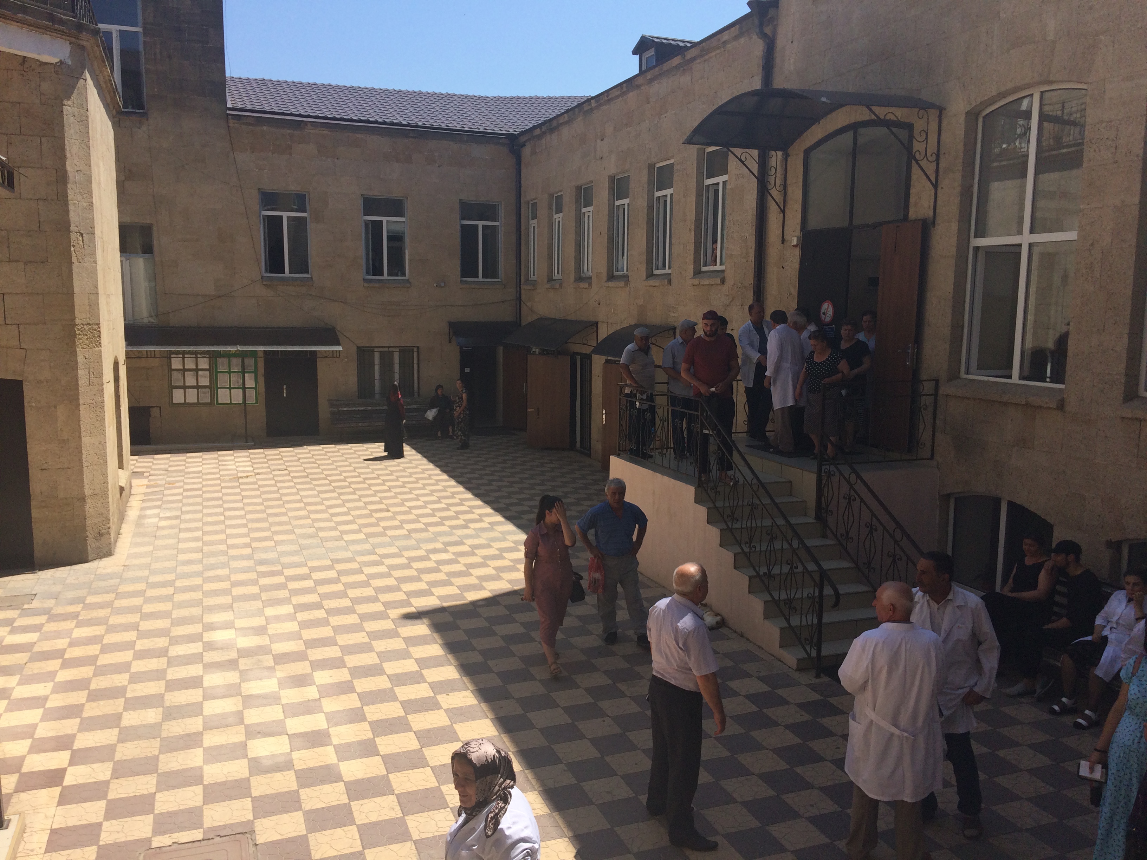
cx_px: 574
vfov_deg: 48.2
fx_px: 961
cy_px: 430
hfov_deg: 61.7
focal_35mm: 29
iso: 32
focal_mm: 4.15
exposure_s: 1/2740
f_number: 2.2
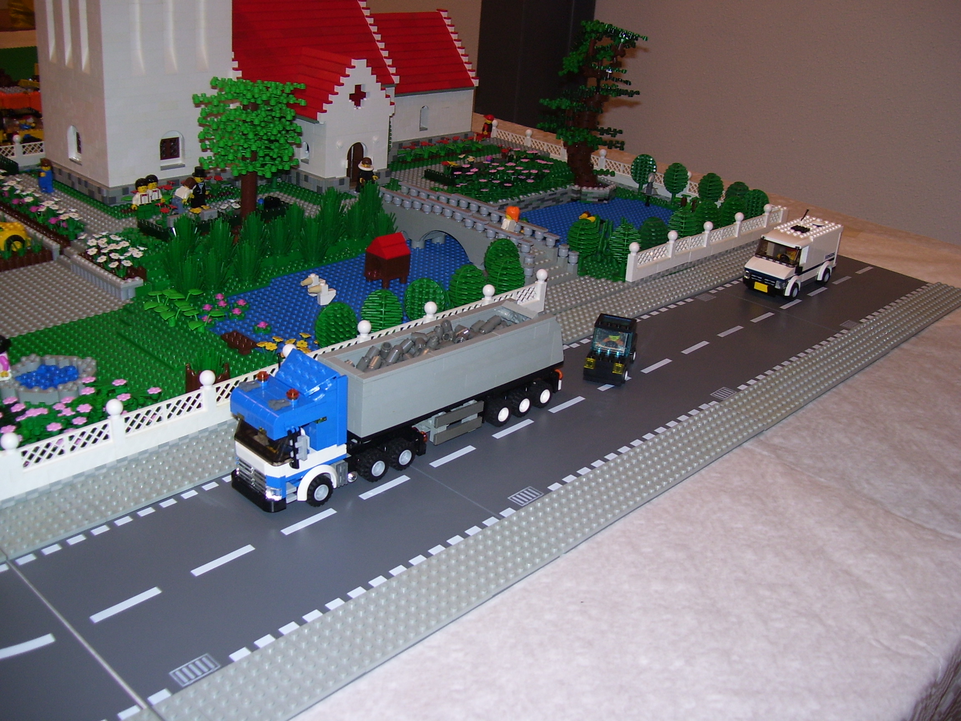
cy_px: 360
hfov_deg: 51.4
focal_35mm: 36
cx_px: 480
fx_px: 999
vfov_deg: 39.7
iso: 80
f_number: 2.7
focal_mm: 6
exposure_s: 1/60
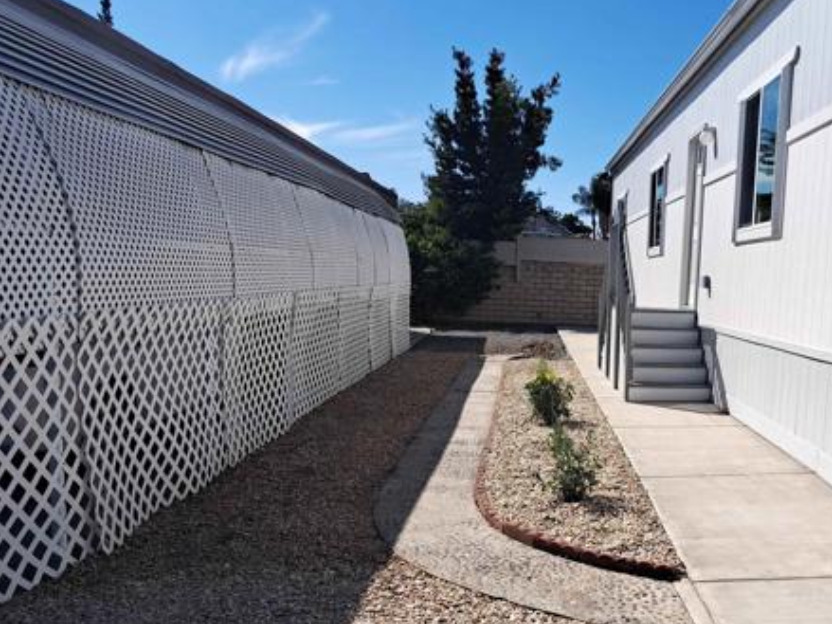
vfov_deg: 40.4
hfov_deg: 51.0
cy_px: 389
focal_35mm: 35
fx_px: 841
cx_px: 597
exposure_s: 1/1497
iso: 50
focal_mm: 5.23
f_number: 1.8
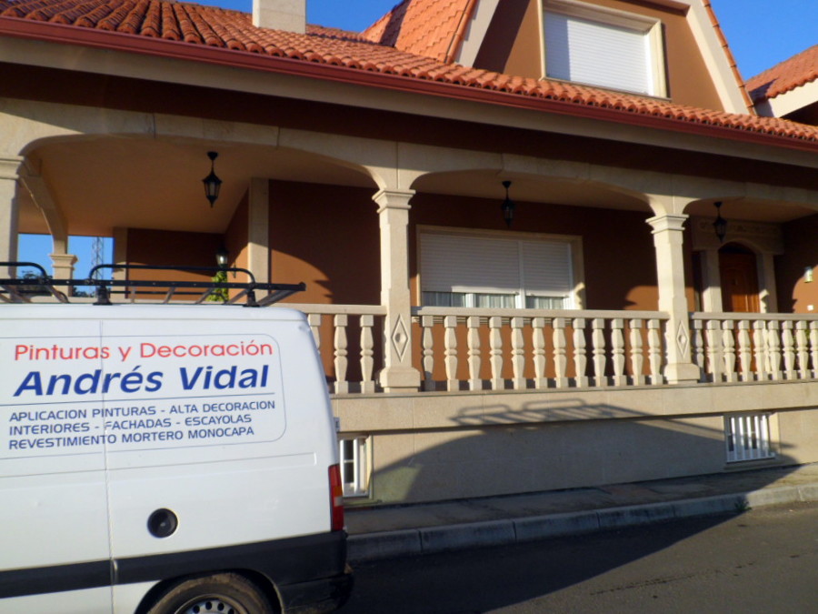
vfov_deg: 51.4
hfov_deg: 65.3
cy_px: 307
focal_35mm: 27
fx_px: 638
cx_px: 409
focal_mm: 4.9
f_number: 3.3
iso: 80
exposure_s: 1/750
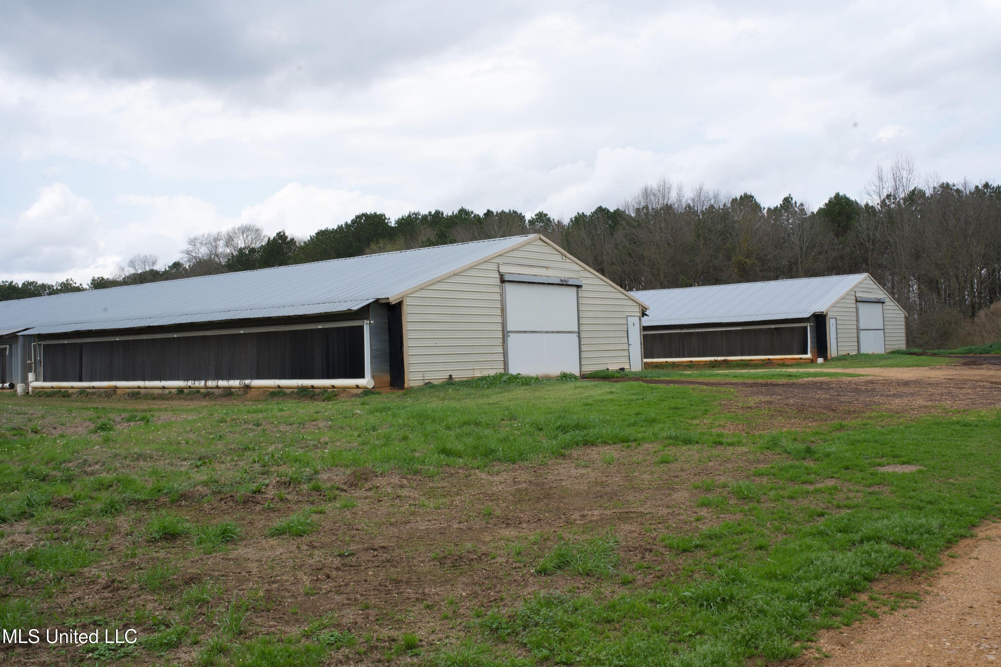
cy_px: 334
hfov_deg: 54.4
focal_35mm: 35
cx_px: 500
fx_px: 973
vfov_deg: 37.9
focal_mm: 35
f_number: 16
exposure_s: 1/125
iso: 400
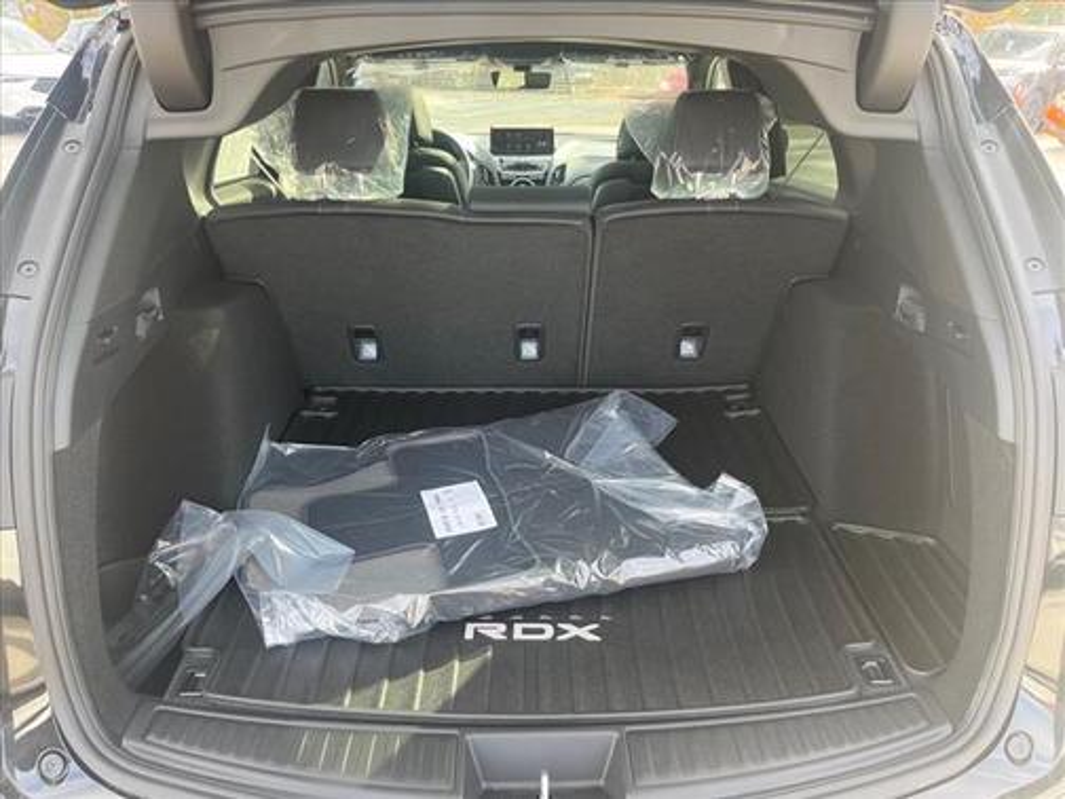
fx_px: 800
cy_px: 400
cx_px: 532
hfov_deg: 67.3
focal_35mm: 26
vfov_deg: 53.1
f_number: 1.6
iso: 50
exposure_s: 1/125
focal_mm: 5.1
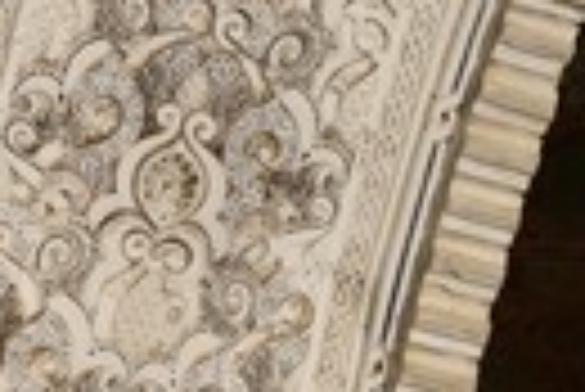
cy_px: 617
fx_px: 3677
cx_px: 234
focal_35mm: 226
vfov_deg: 6.0
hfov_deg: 9.1
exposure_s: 1/30
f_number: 4.5
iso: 1600
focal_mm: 70
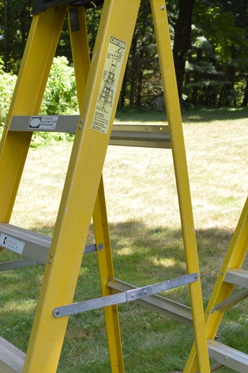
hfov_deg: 25.2
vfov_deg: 36.8
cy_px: 301
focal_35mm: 52
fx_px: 538
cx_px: 26
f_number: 5.6
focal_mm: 18
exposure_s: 1/125
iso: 280
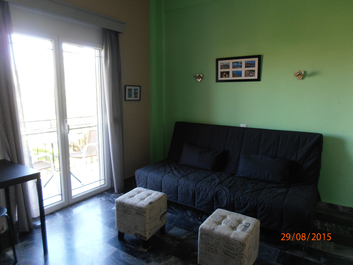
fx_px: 245
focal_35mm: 24
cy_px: 132
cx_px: 176
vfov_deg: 56.8
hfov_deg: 71.6
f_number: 3
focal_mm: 4.2
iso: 125
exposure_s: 1/30
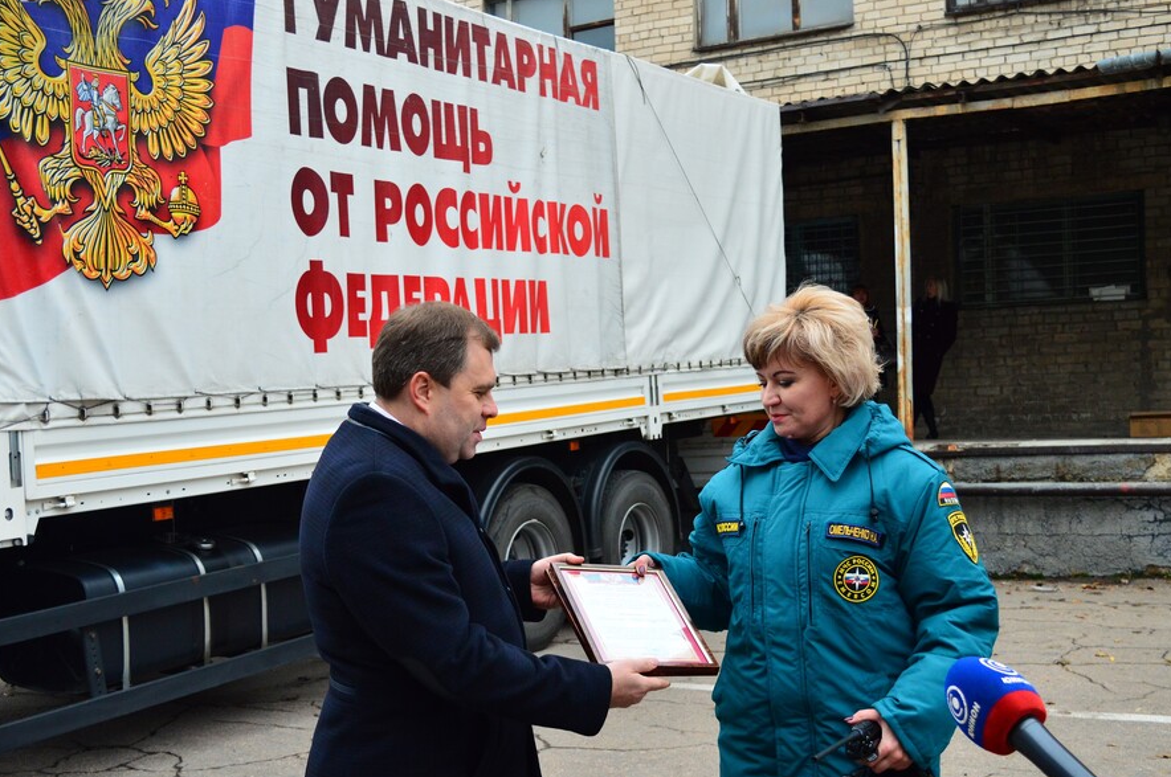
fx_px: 1350
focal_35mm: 42
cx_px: 534
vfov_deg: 32.1
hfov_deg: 46.8
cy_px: 422
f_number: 4.5
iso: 800
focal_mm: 25
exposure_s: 1/250
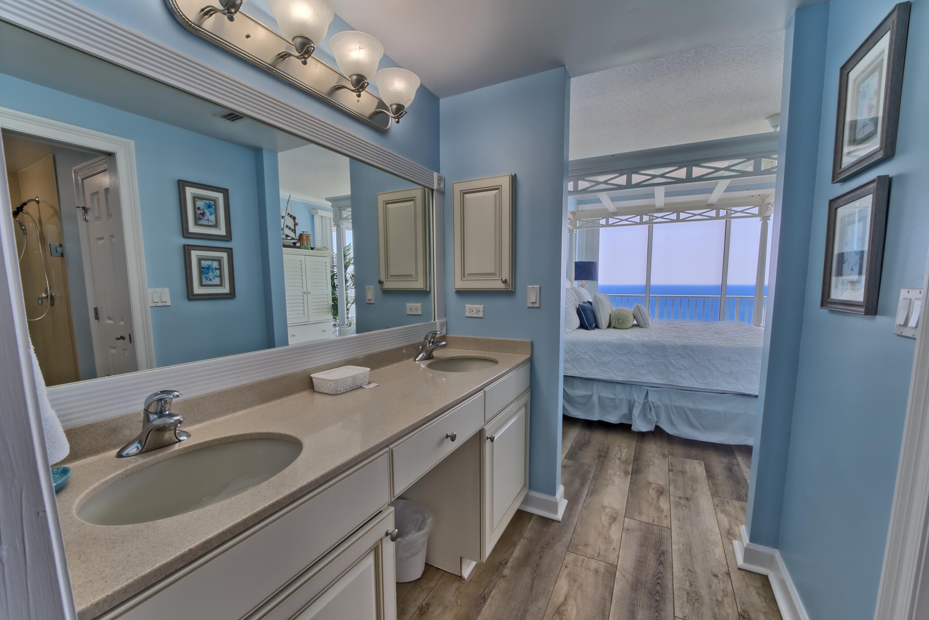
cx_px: 467
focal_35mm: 14
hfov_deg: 104.2
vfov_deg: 81.1
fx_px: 361
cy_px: 332
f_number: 13
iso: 160
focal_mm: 12
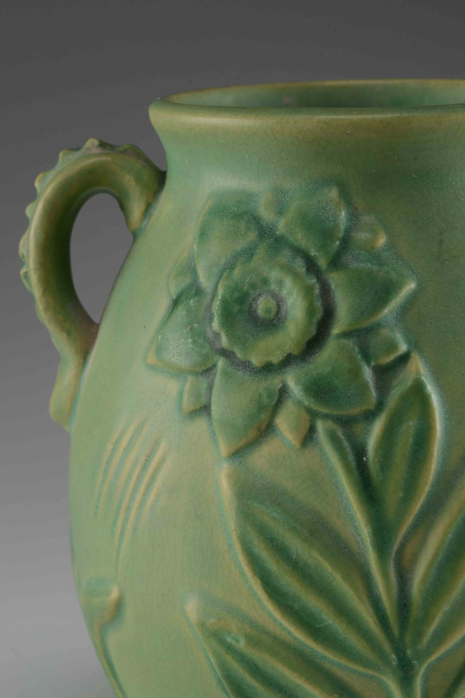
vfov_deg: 25.7
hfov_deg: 17.3
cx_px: 233
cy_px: 346
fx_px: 1531
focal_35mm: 79
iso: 100
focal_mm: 52
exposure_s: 1/80
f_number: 16
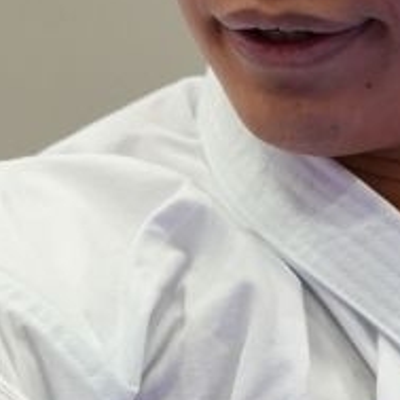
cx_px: 330
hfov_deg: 0.8
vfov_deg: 0.8
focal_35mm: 2156
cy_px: 444
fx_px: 28186
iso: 2000
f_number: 2.8
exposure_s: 1/500
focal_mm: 400
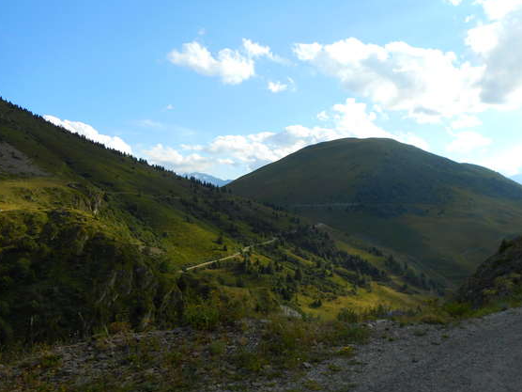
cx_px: 269
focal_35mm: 27
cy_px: 196
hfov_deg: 65.3
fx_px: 407
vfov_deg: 51.4
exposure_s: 1/500
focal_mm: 4.5
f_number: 3.7
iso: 80
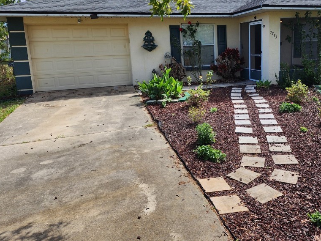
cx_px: 208
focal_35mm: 31
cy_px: 93
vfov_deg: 45.1
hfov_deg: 57.4
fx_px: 287
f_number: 1.8
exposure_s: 1/876
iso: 12
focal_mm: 6.4
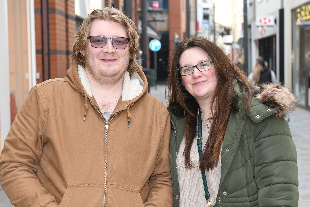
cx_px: 155
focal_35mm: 84
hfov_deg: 24.2
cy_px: 104
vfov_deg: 16.3
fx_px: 723
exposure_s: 1/320
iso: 800
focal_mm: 56
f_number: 5
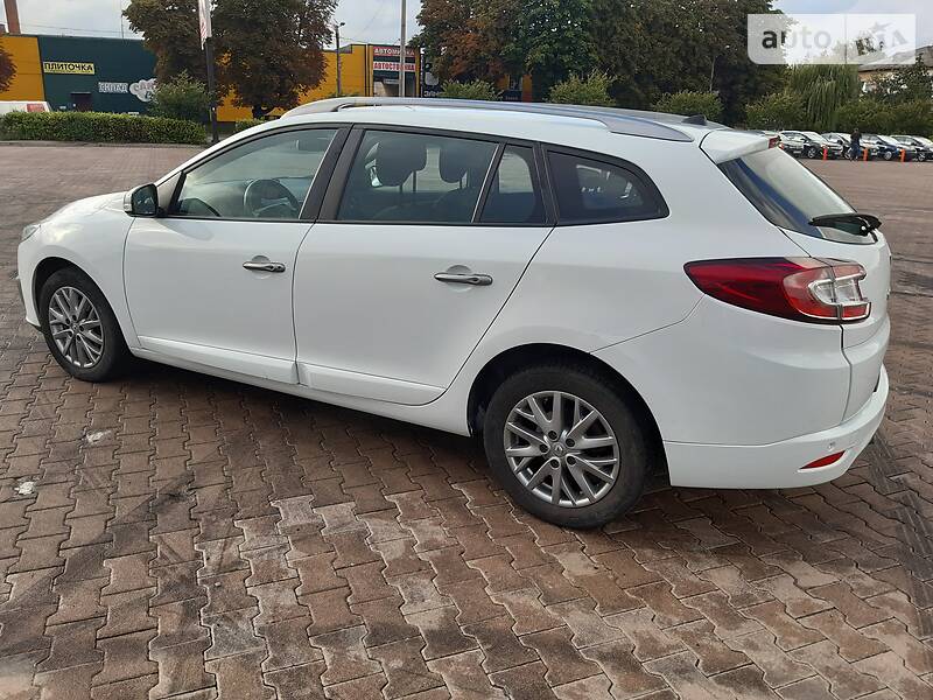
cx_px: 466
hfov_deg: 67.3
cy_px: 350
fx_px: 701
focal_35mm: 26
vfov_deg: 53.1
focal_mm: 3.9
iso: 40
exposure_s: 1/441
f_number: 1.7
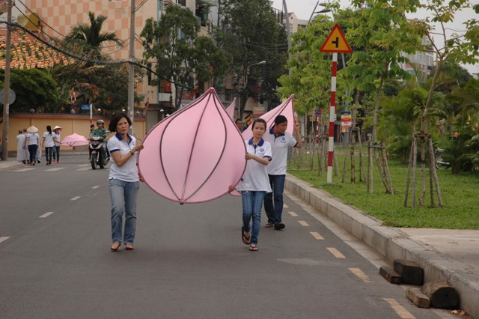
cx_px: 240
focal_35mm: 84
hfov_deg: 24.2
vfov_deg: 16.2
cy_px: 160
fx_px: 1117
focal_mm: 56
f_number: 8
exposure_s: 1/250
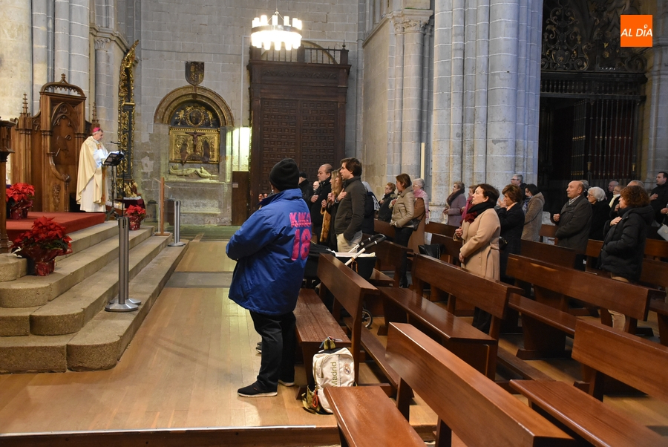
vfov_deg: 34.3
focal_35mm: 39
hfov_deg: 49.5
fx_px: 724
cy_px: 224
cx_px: 334
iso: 3600
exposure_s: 1/60
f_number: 3.8
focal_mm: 26
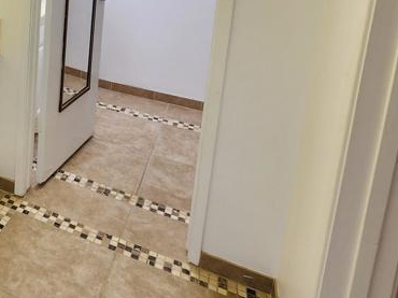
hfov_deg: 38.7
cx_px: -73
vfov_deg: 35.4
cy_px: -8
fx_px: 414
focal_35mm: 36
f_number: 2.2
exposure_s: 1/60
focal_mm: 2.2
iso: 64
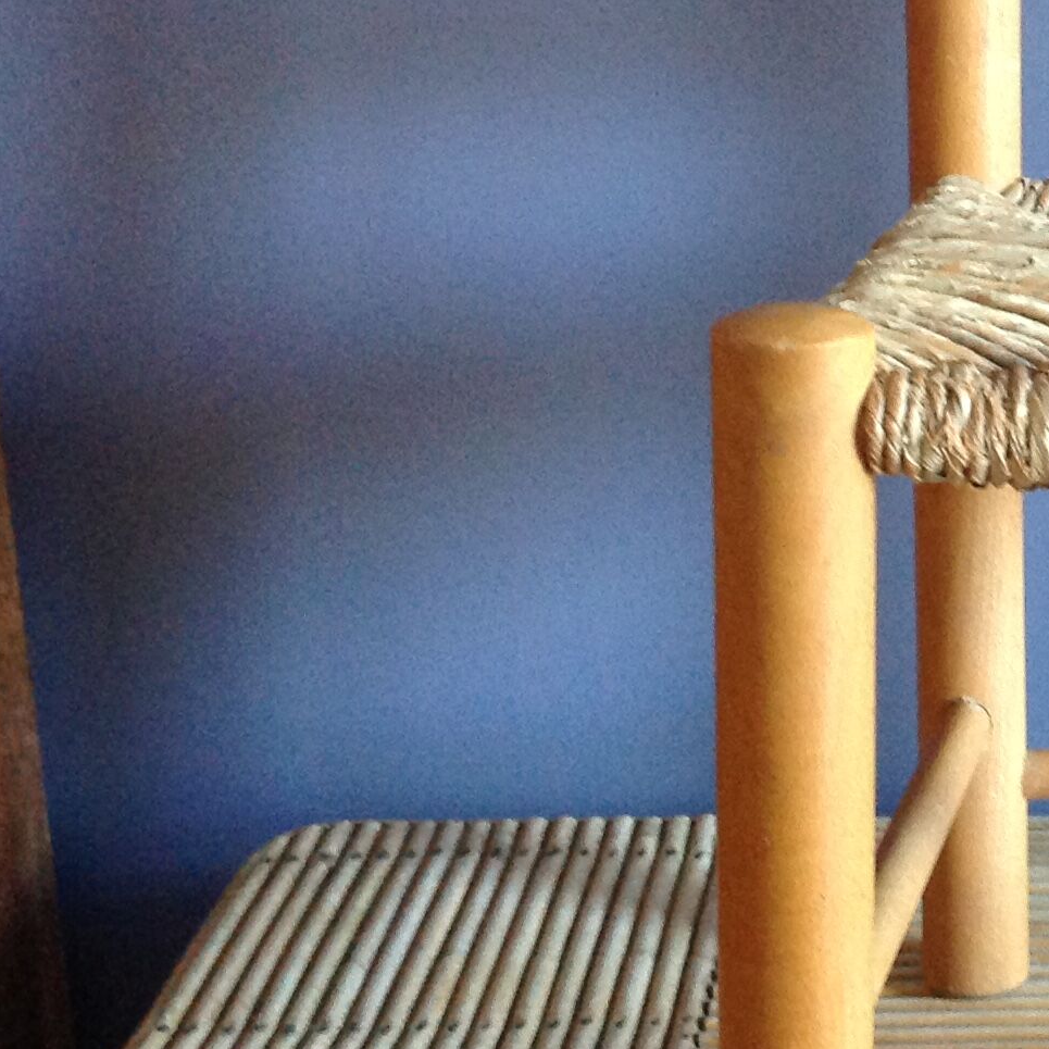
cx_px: 1283
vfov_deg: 20.9
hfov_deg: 19.6
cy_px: 442
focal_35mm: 83
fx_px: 2846
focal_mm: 4.28
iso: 250
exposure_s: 1/15
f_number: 2.4
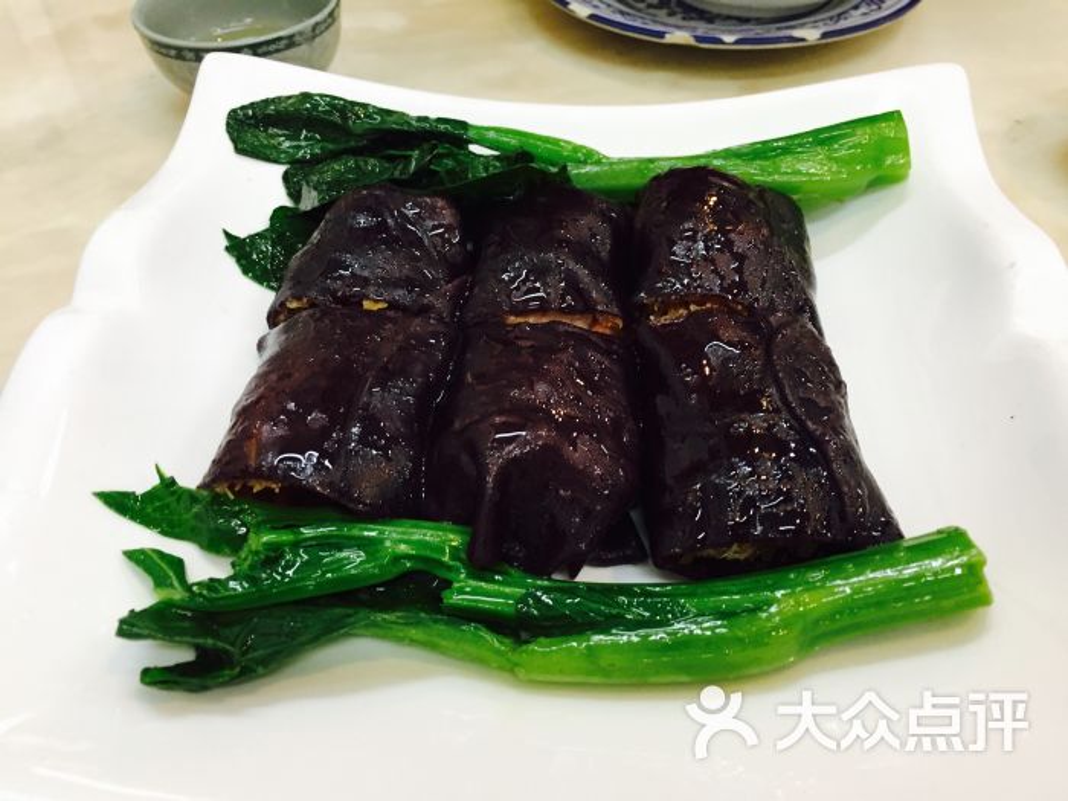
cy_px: 400
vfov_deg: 48.2
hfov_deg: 61.7
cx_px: 534
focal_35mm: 29
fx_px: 895
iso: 200
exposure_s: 1/33
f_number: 2.2
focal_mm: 4.15
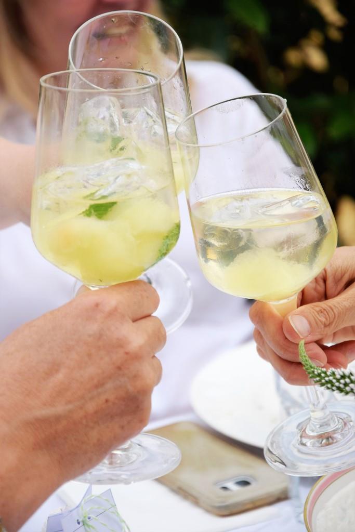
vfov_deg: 13.0
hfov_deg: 8.7
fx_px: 2329
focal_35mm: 158
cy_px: 266
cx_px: 178
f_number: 5.6
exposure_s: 1/400
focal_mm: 105
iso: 400
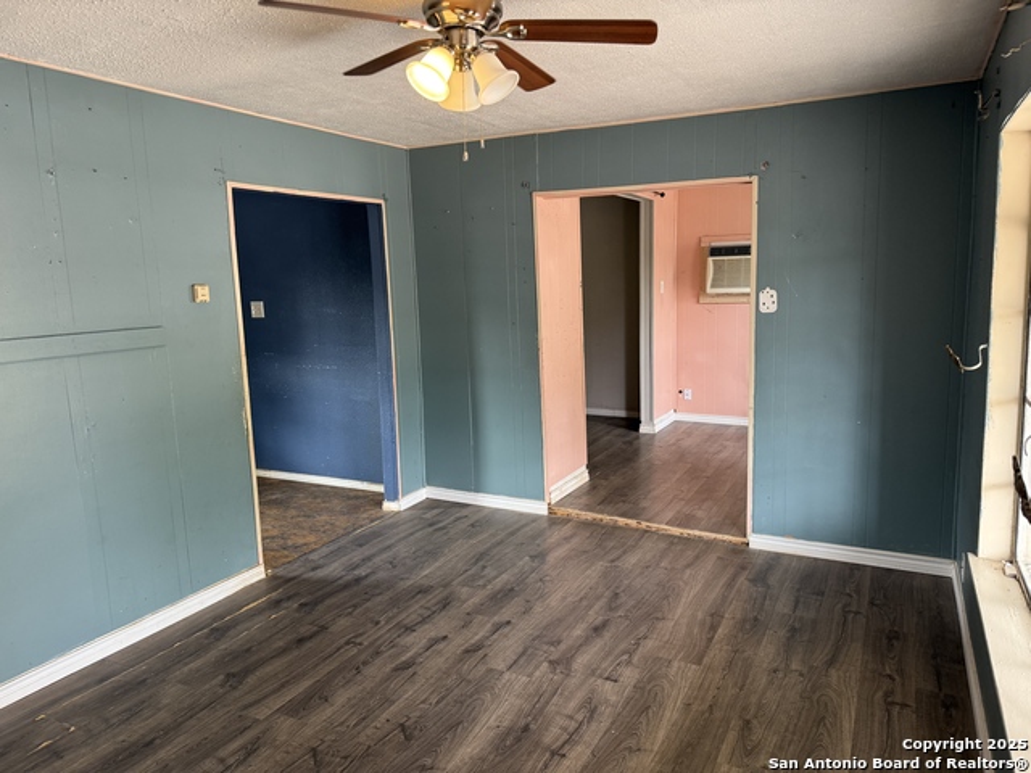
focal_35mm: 24
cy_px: 386
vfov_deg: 56.8
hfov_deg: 71.6
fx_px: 715
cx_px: 516
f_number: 1.78
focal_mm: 6.76
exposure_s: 1/60
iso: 160
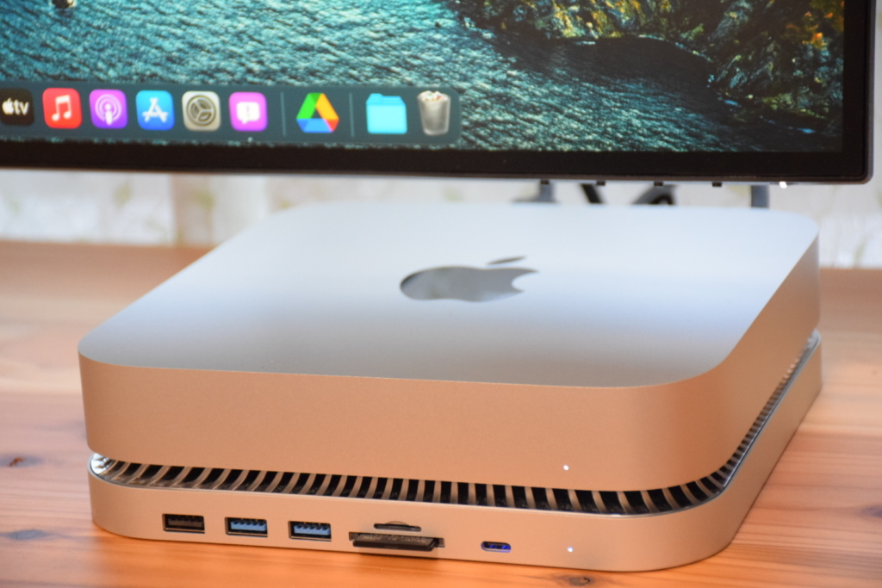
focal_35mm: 112
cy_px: 294
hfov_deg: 18.2
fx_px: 2756
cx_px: 441
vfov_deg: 12.2
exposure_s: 1/100
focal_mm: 75
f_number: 5
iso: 3200
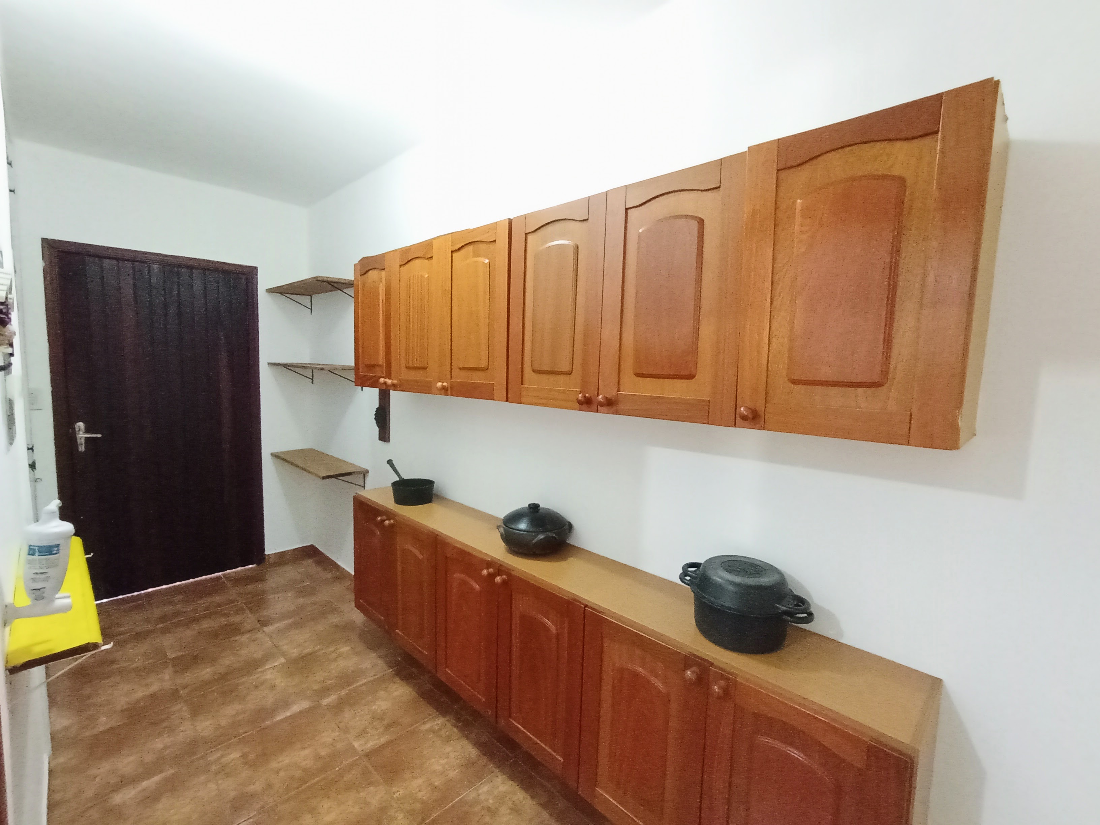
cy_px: 412
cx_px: 550
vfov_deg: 78.1
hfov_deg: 94.5
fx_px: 508
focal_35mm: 16
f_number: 2.2
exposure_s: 1/24
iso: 898
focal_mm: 1.65
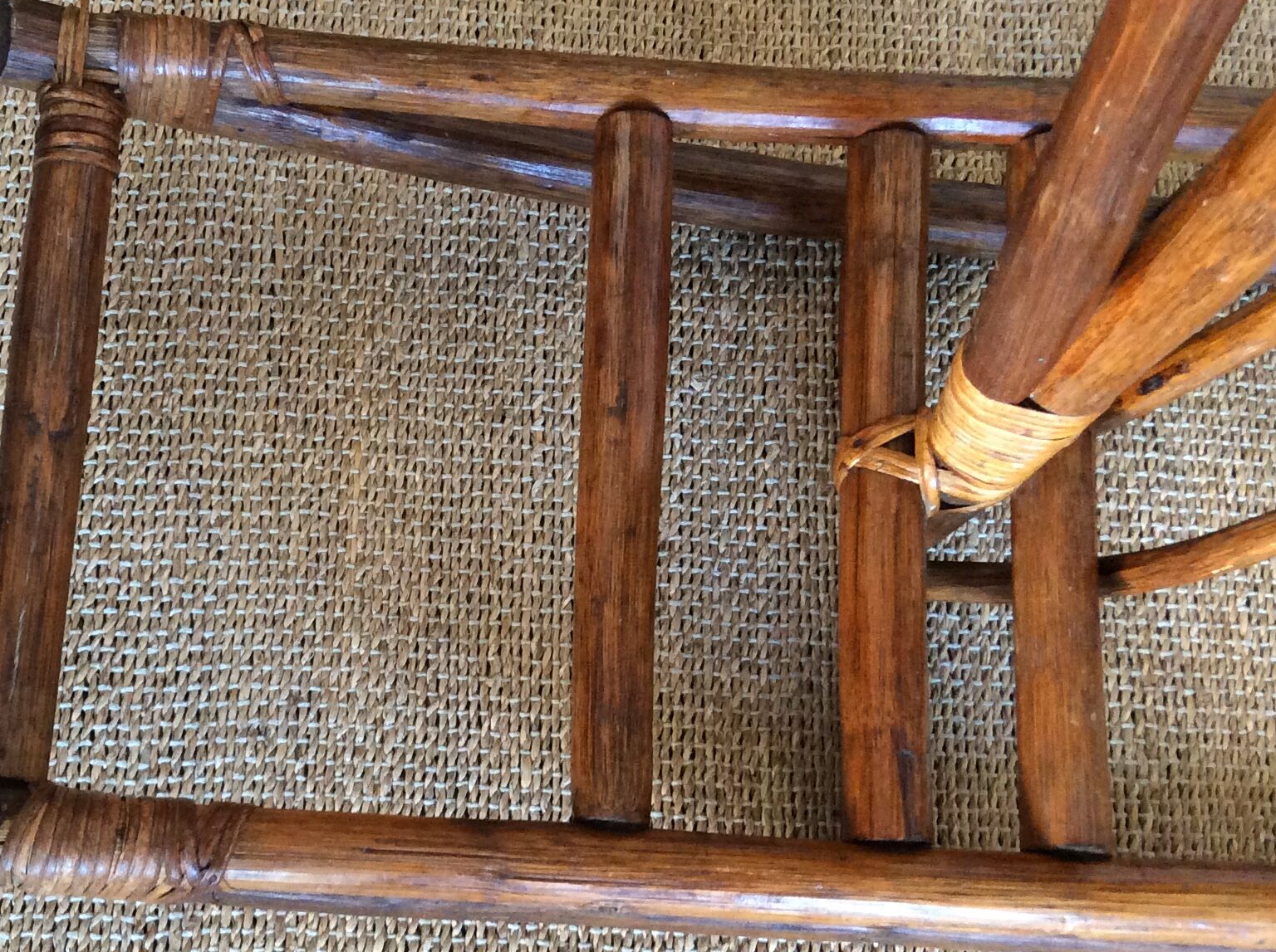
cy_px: 520
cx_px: 373
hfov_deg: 35.1
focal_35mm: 54
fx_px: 1987
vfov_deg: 26.9
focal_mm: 3.3
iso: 160
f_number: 2.4
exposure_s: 1/25
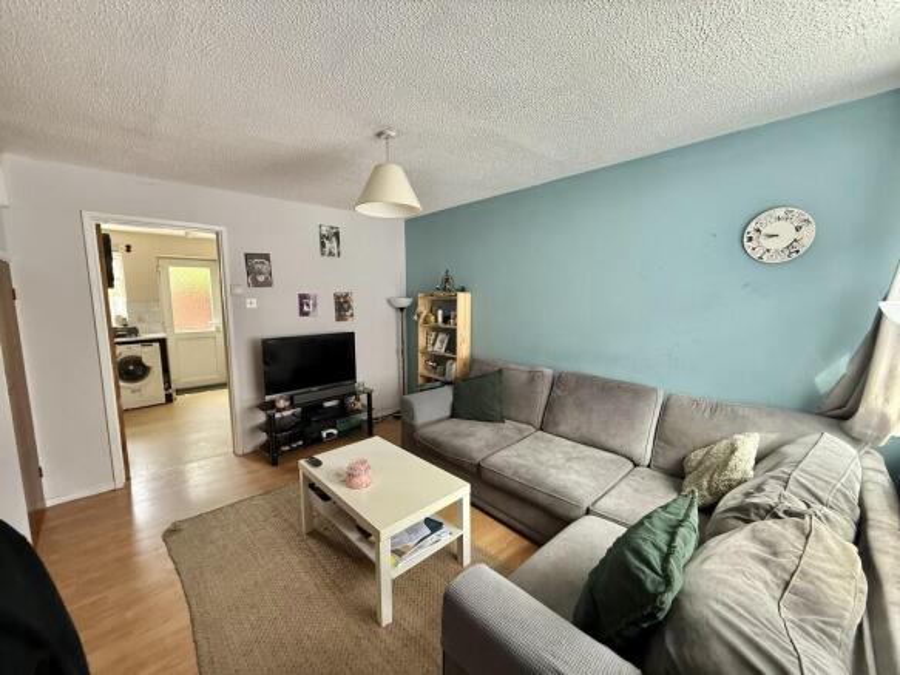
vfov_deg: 85.7
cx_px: 450
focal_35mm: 14
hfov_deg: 102.1
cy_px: 338
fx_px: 364
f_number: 2.2
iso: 320
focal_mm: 2.22
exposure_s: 1/99
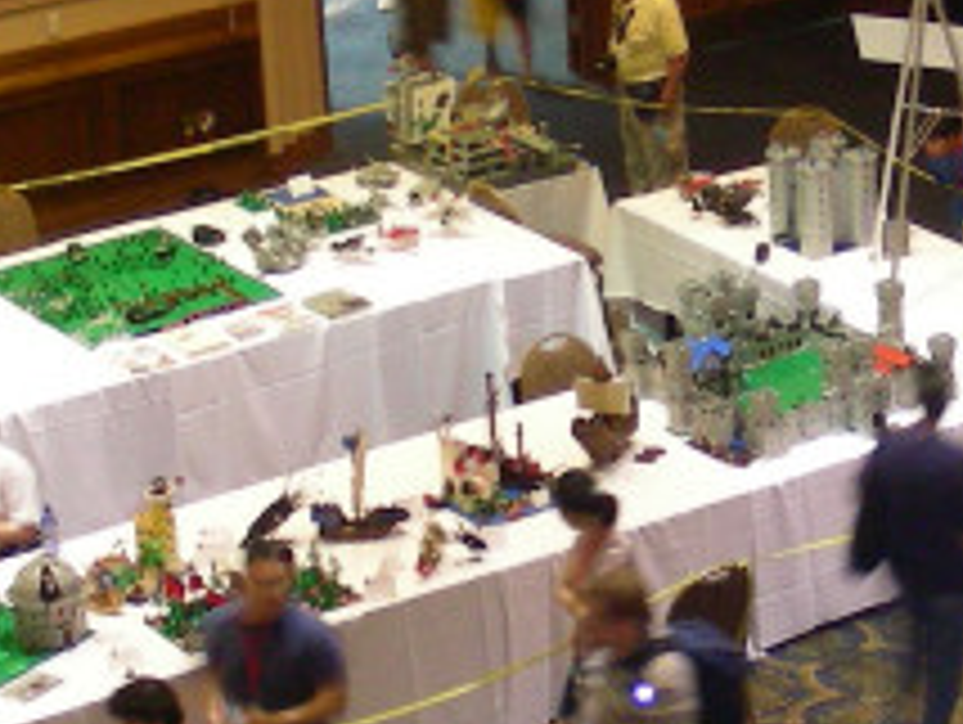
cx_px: 927
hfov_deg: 13.7
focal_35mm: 142
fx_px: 3955
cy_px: 243
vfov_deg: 10.5
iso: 200
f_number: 3.5
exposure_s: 1/3.3
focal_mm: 6.3
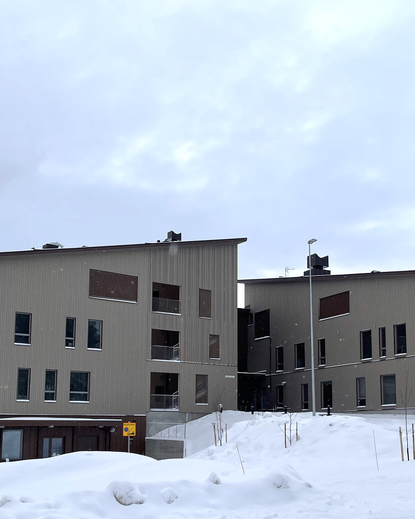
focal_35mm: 46
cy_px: 340
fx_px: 706
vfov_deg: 39.9
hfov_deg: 32.6
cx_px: 266
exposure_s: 1/1887
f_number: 1.6
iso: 32
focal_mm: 4.2
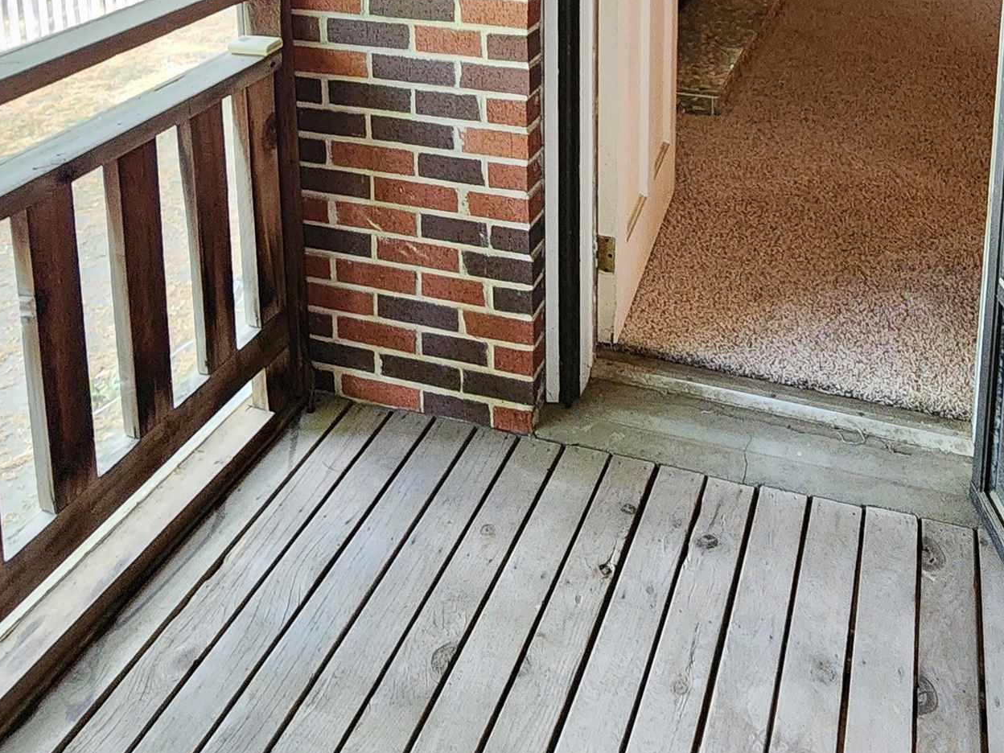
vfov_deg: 36.8
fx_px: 928
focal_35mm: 32
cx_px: 566
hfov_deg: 56.6
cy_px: -86
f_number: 2.2
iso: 500
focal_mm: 2.2
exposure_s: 1/30
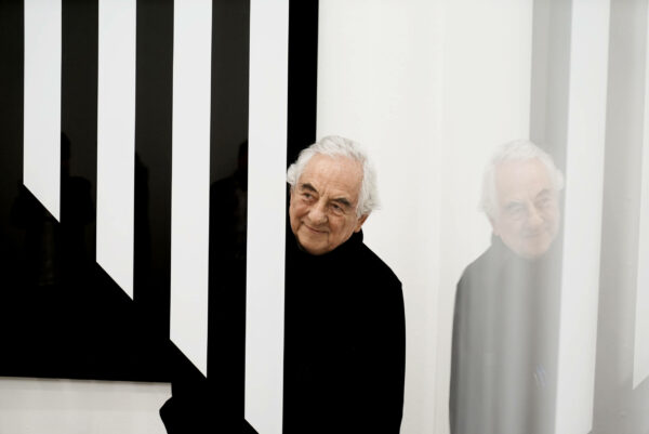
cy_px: 217
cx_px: 324
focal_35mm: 63
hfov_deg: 31.9
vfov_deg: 21.6
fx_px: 1137
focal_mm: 63
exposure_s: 1/60
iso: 640
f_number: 4
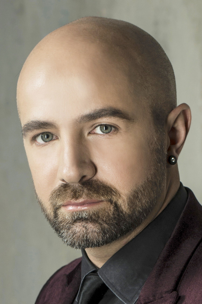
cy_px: 152
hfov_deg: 27.0
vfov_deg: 39.6
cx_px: 101
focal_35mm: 50
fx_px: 421
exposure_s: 1/125
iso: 125
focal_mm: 50
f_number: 5.6
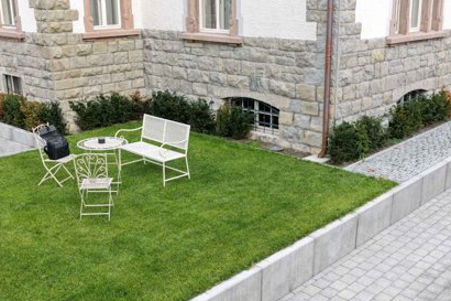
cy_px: 149
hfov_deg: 47.4
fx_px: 513
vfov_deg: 32.6
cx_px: 246
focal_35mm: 41
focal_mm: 14.45
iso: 160
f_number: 2.8
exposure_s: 1/160
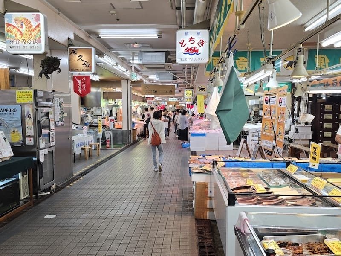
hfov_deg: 73.9
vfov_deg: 58.9
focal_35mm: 23
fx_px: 227
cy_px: 128
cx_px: 170
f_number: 1.7
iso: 50
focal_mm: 6.3
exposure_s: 1/100
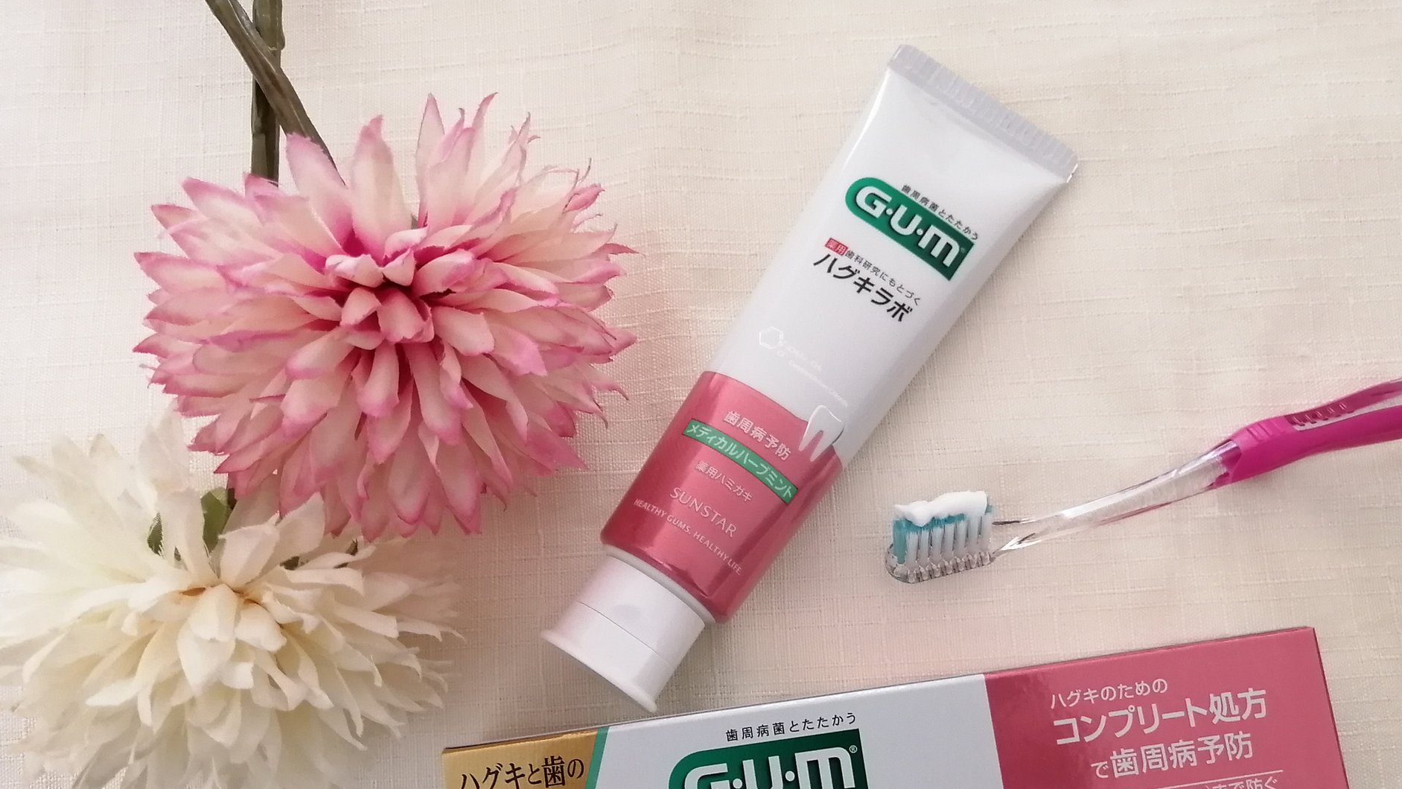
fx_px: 1115
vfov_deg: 38.5
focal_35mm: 30
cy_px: 522
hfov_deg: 64.3
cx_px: 709
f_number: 1.8
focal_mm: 3.62
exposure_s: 1/33.3
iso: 200
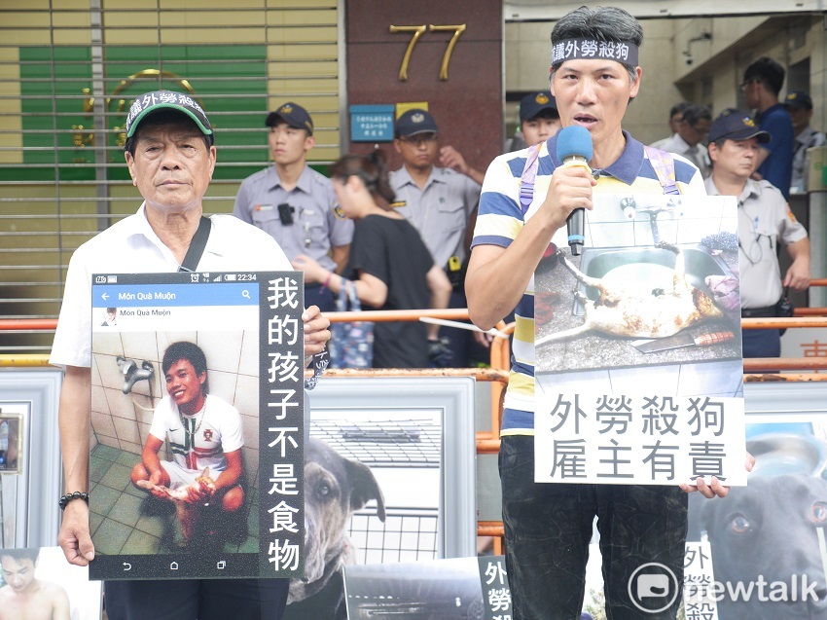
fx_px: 1672
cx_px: 414
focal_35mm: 70
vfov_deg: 21.0
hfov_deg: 27.8
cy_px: 310
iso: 500
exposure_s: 1/80
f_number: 2.8
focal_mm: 35
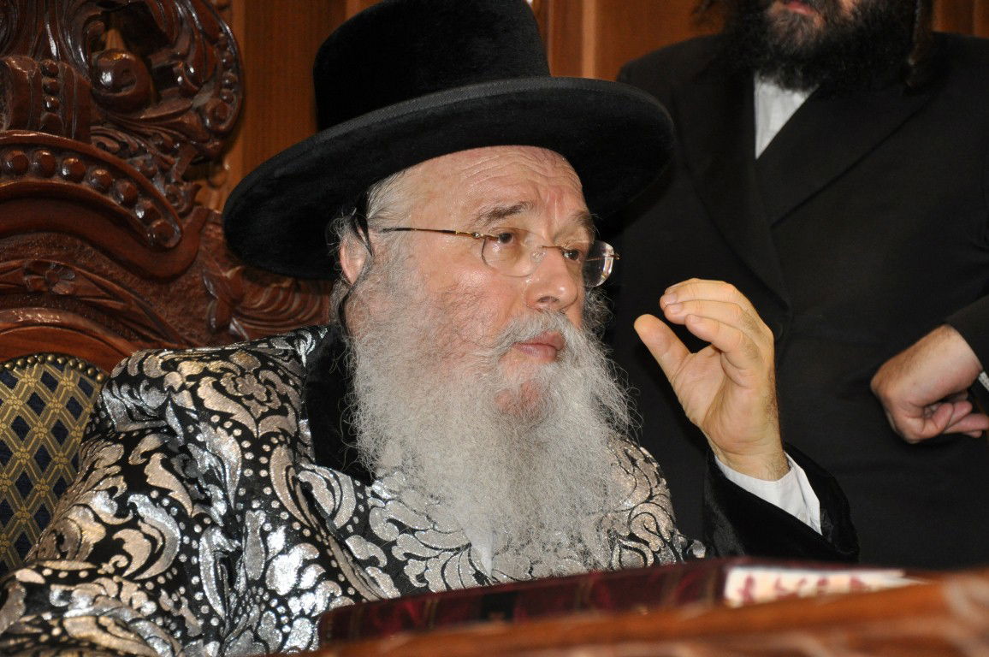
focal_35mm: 93
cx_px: 494
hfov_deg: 21.9
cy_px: 328
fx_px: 2552
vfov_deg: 14.7
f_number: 5.3
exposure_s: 1/60
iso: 800
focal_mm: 62
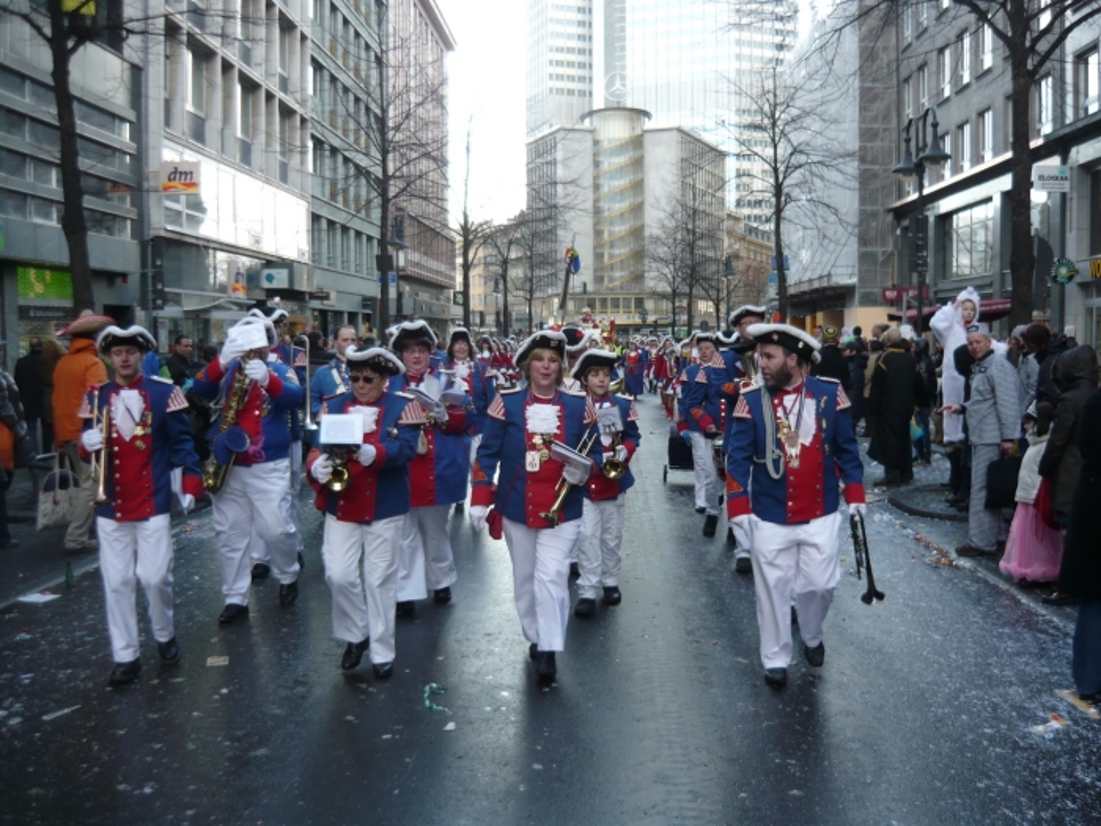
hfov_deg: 55.4
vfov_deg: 42.9
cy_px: 413
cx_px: 550
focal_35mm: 33
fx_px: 1050
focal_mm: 5.5
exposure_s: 1/200
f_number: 2.8
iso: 100
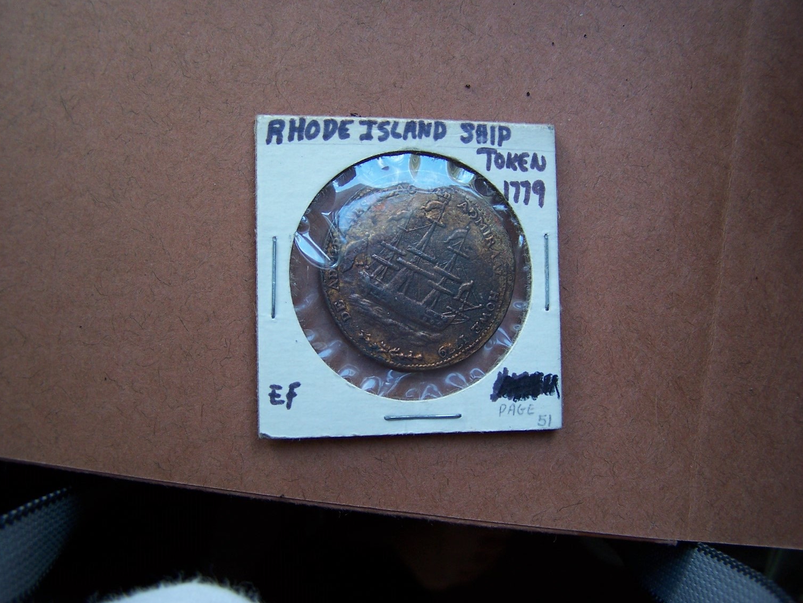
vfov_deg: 36.8
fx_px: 905
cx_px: 396
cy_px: 295
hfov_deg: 47.9
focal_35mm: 39
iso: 80
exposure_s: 1/45
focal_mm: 6.3
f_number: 2.8
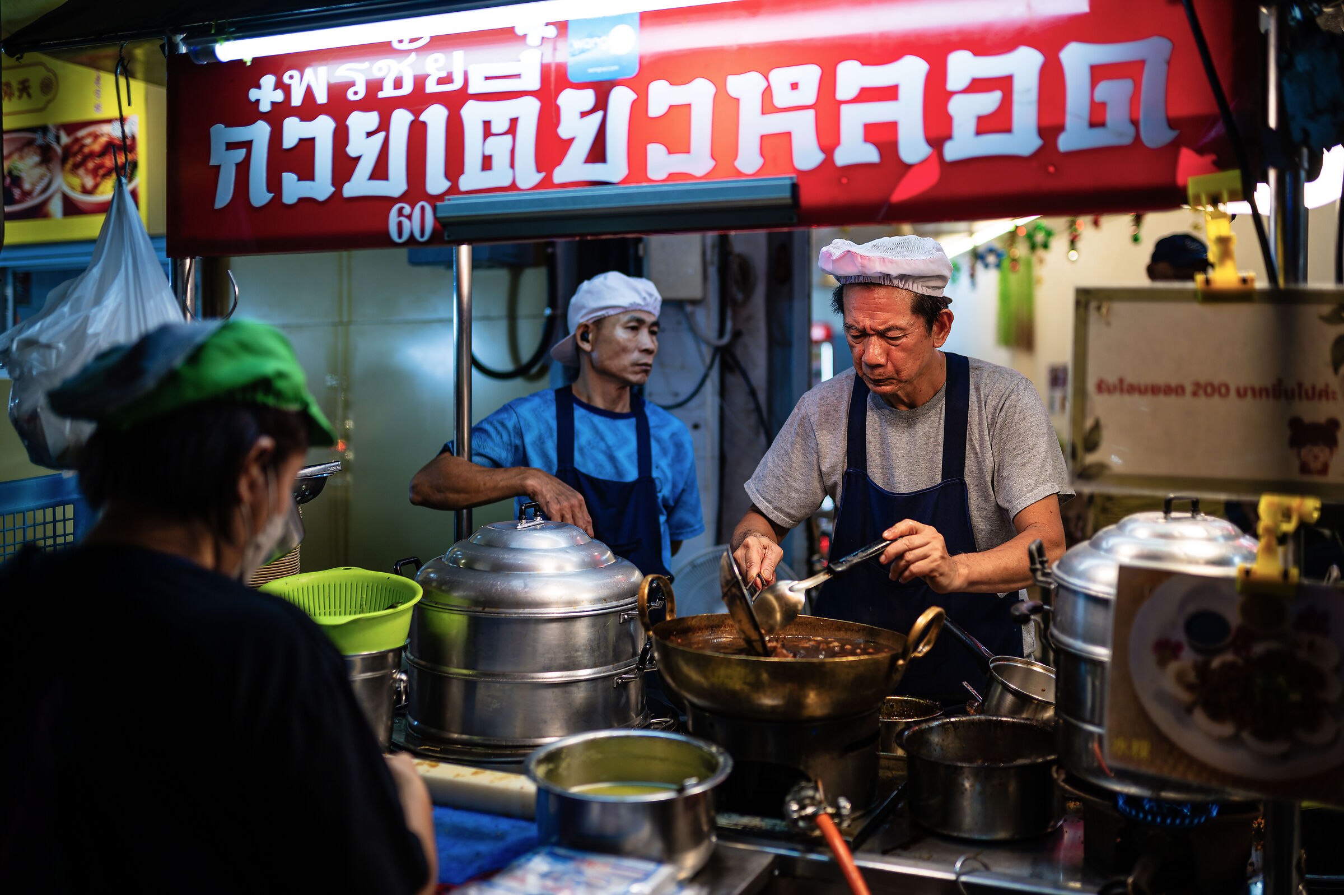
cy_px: 448
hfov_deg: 54.5
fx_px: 1306
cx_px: 672
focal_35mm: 35
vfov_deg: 37.8
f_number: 1.4
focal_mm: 35
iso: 100
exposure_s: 1/160
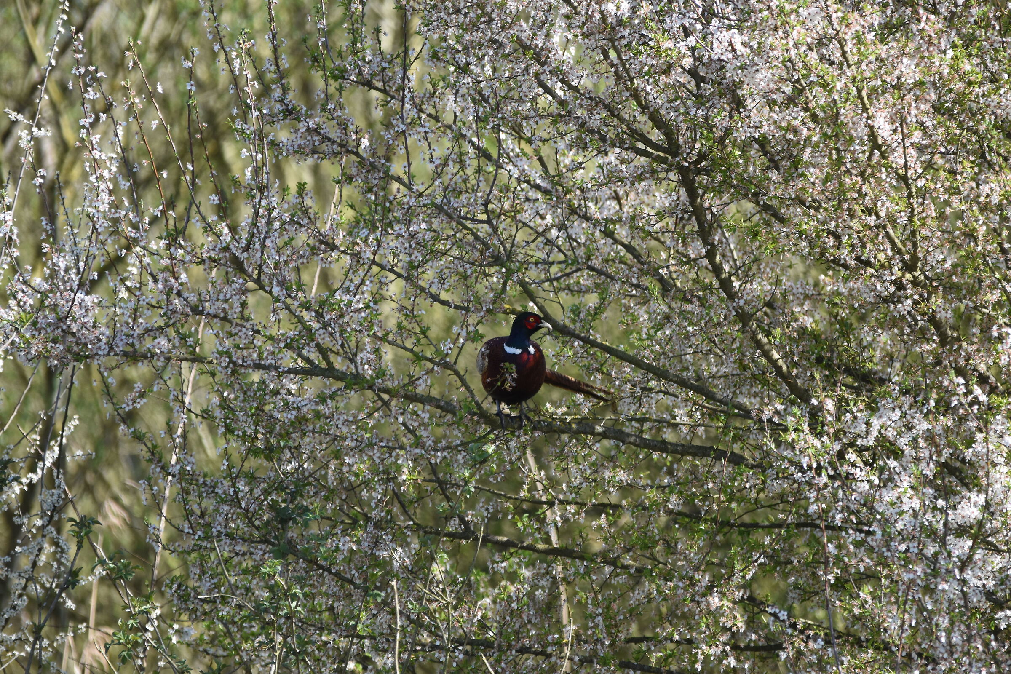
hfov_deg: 2.7
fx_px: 21061
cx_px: 506
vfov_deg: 1.8
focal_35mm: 750
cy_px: 337
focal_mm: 500
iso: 560
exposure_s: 1/800
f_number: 6.3
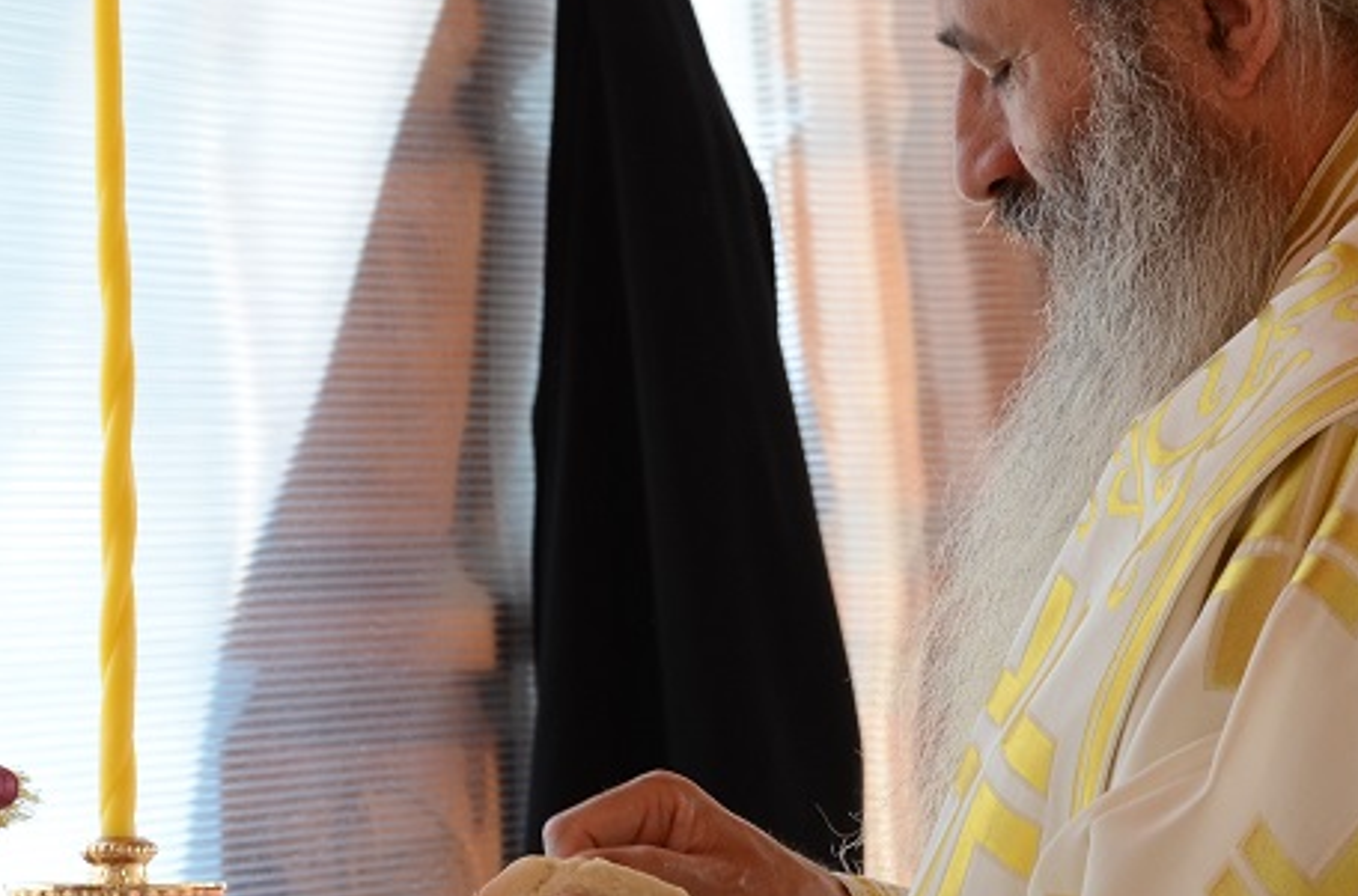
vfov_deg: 4.6
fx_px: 11143
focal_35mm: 296
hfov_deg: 7.0
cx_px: 655
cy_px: 705
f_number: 6.3
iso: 320
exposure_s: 1/60
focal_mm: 75
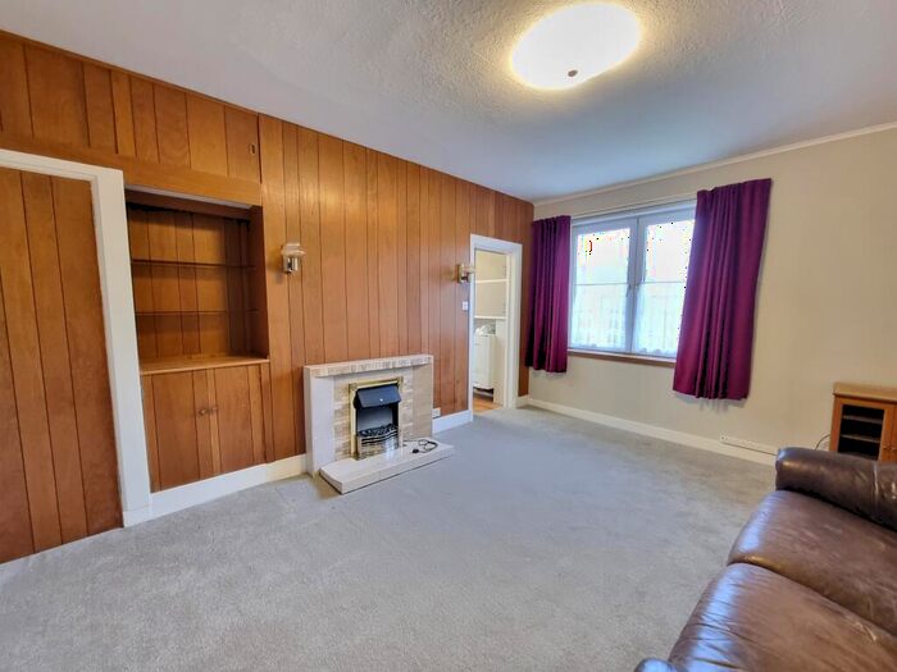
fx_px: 337
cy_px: 336
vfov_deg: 89.9
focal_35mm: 13
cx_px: 448
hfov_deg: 106.2
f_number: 2.2
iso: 1000
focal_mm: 2.2
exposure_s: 1/25
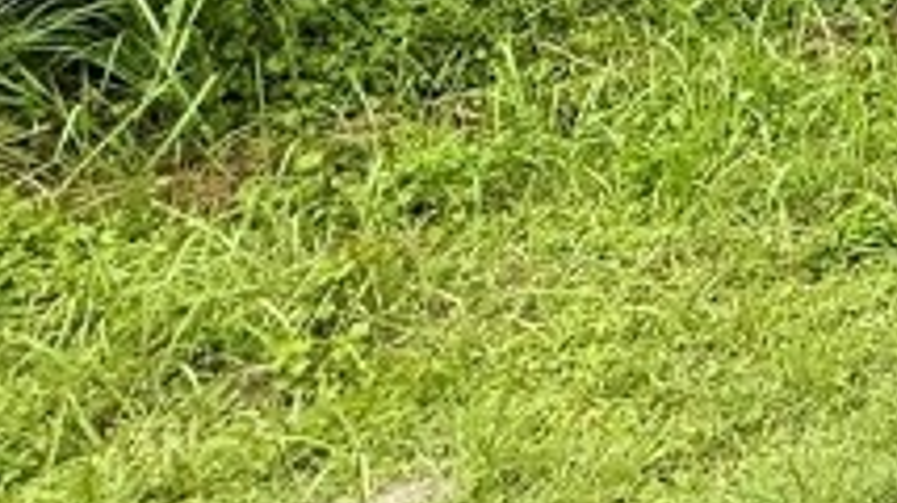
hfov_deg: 18.6
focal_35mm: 73
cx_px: 1794
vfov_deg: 13.5
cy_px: -578
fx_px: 1735
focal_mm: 2.22
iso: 50
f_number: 2.2
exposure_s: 1/247
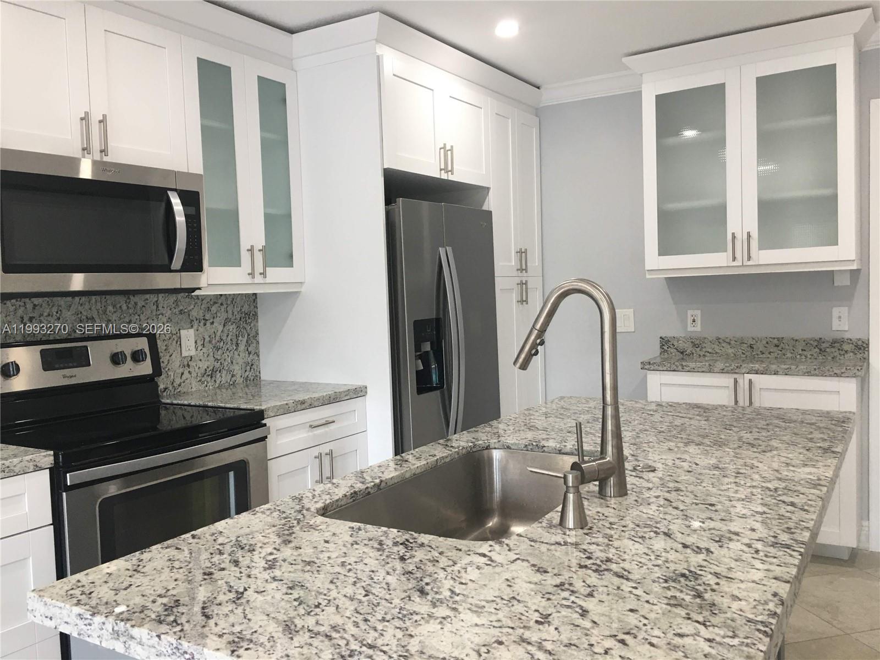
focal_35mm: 29
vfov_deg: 48.2
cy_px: 330
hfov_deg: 61.7
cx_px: 440
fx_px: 737
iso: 40
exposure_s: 1/30
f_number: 2.2
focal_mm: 4.15
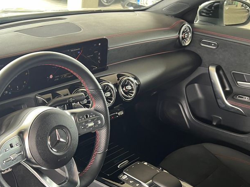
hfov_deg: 42.2
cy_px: 132
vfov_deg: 32.5
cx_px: 78
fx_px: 318
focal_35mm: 44
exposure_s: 1/60
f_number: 1.5
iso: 125
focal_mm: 5.7
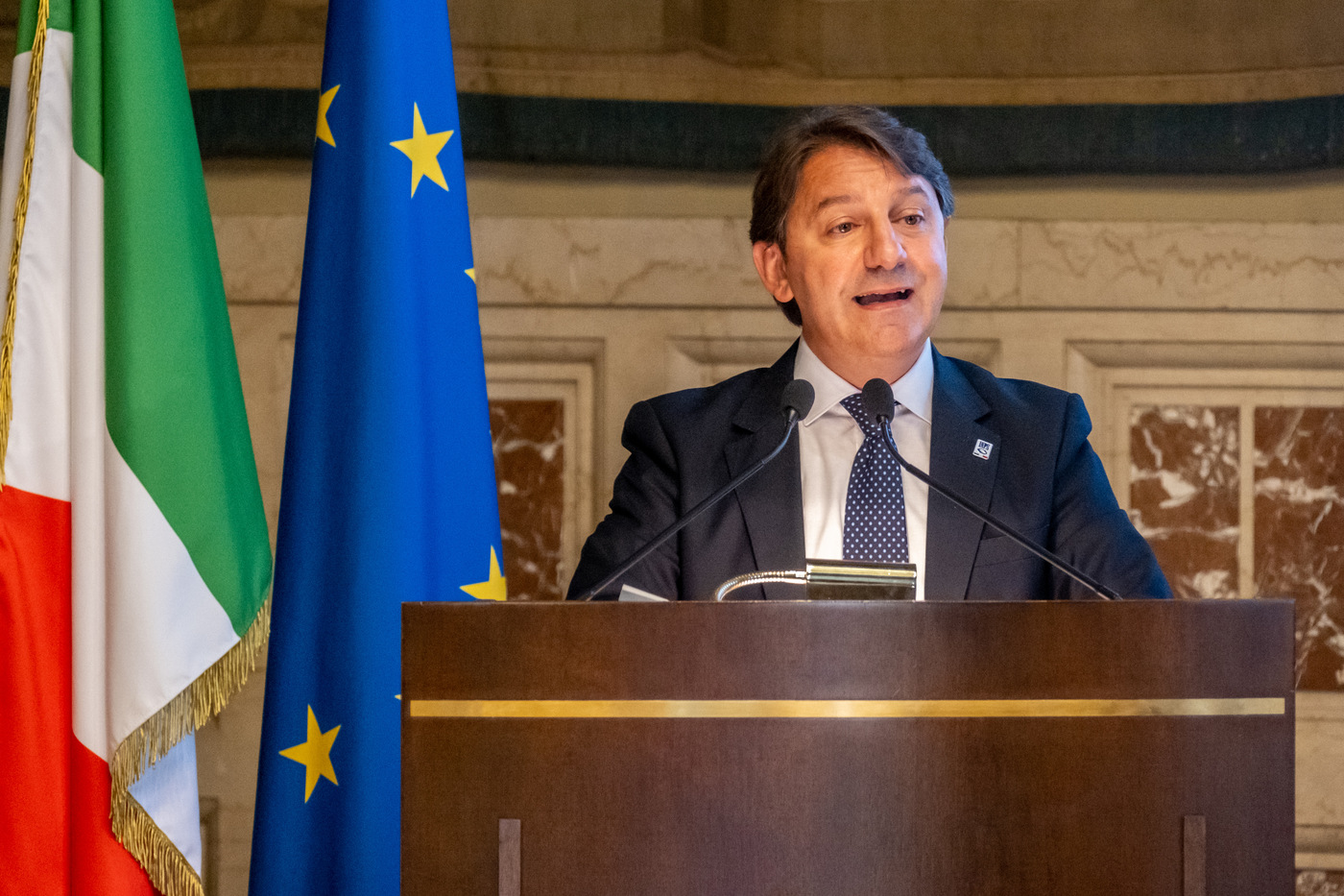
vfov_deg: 4.5
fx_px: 11422
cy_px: 448
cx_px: 672
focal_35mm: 306
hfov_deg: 6.7
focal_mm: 203.7
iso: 8000
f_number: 5
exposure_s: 1/110
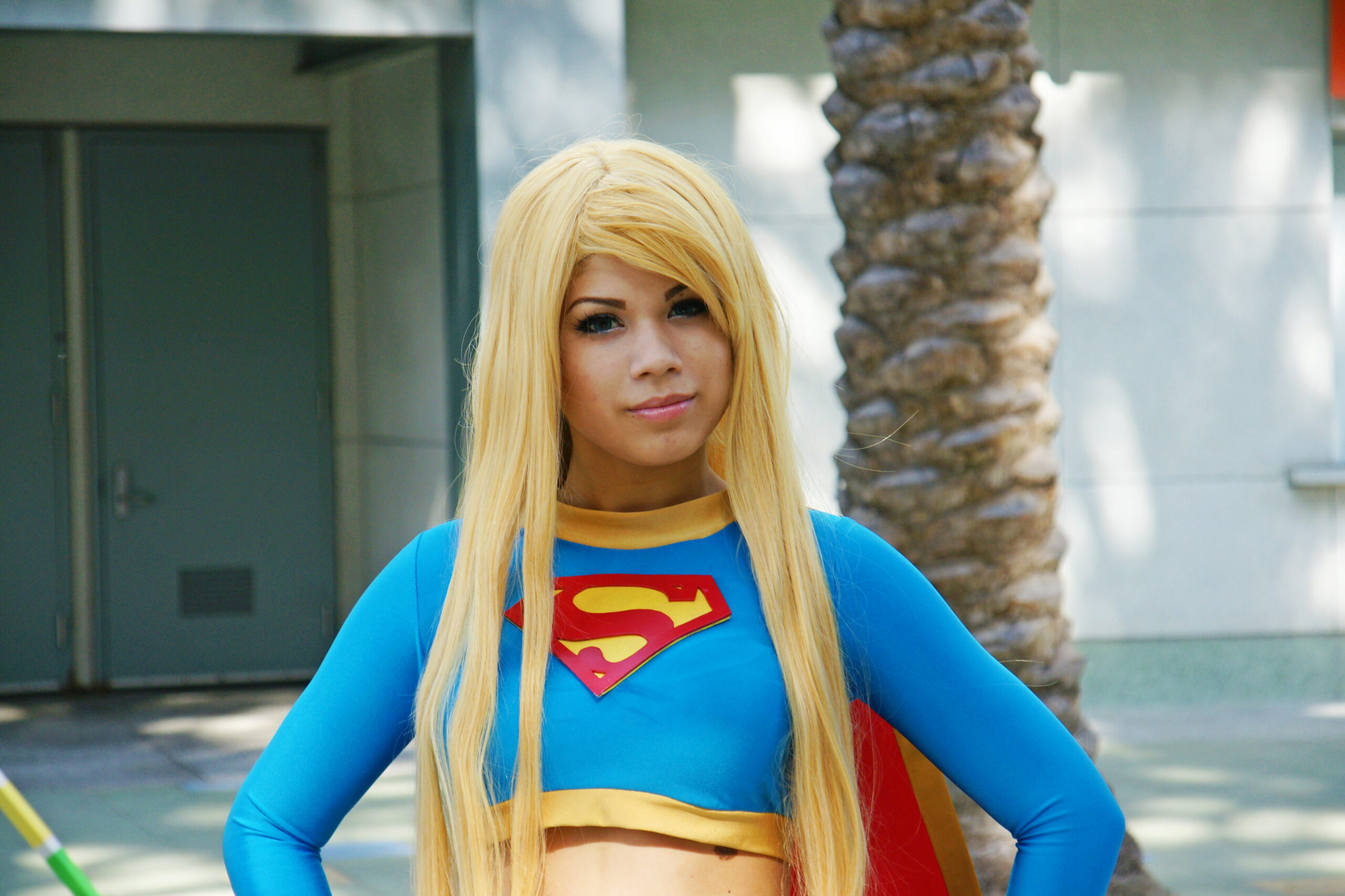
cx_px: 672
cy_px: 448
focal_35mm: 105
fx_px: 3923
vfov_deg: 13.0
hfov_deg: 19.5
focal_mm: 70
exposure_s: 1/160
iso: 200
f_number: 6.3
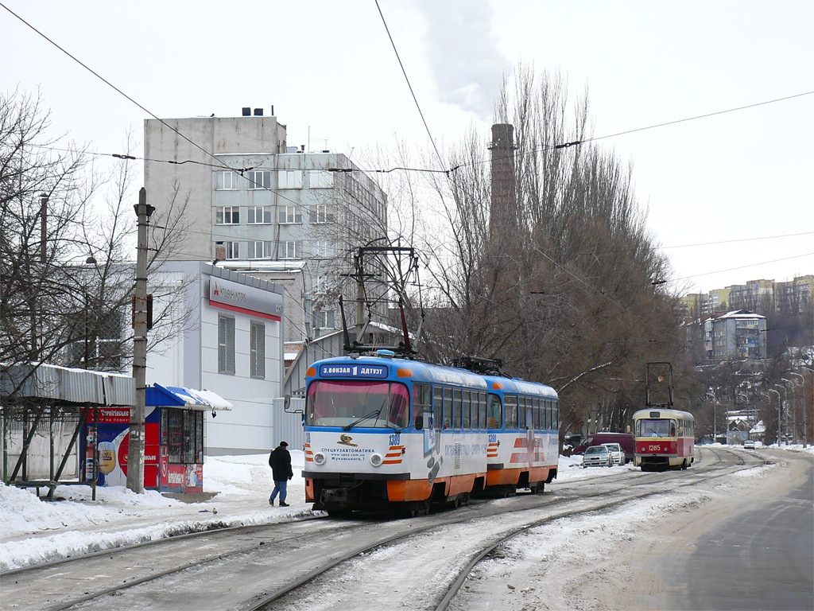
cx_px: 407
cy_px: 306
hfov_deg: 20.2
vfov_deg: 15.2
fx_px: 2281
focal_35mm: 97
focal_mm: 16.2
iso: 100
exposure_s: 1/250
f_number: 3.6
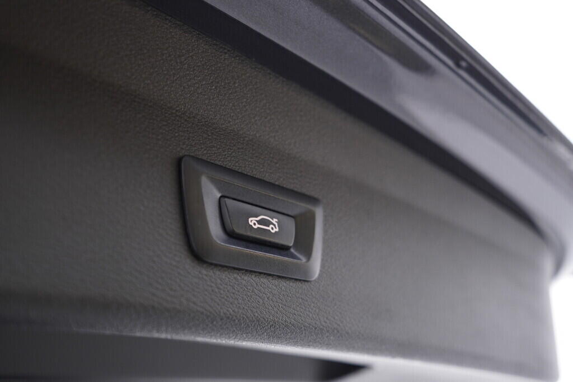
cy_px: 191
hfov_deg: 53.1
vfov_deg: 36.9
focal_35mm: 36
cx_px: 286
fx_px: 573
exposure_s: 1/40
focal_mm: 24
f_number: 2.8
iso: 200
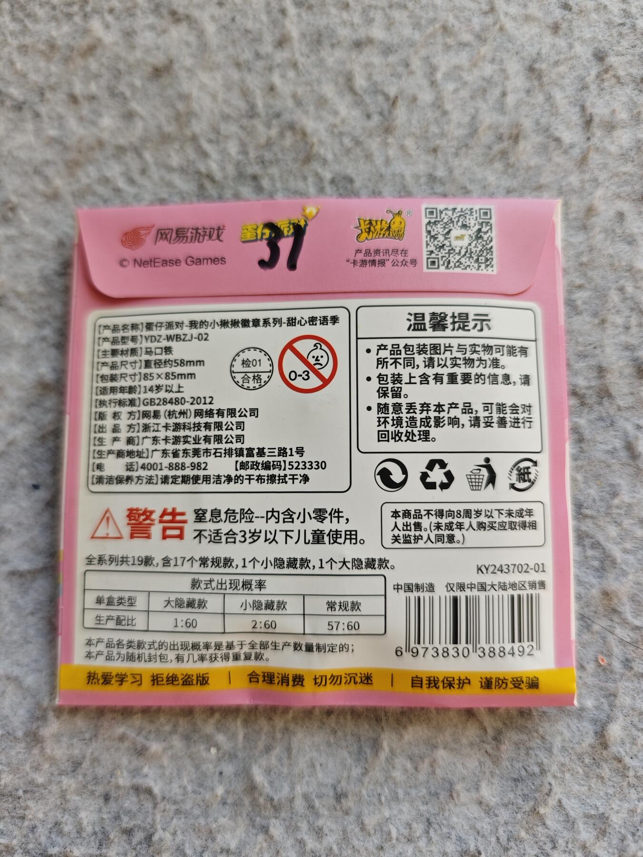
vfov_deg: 73.9
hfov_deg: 58.9
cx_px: 322
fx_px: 570
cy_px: 428
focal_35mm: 23
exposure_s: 1/100
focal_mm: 6.55
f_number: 1.6
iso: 64
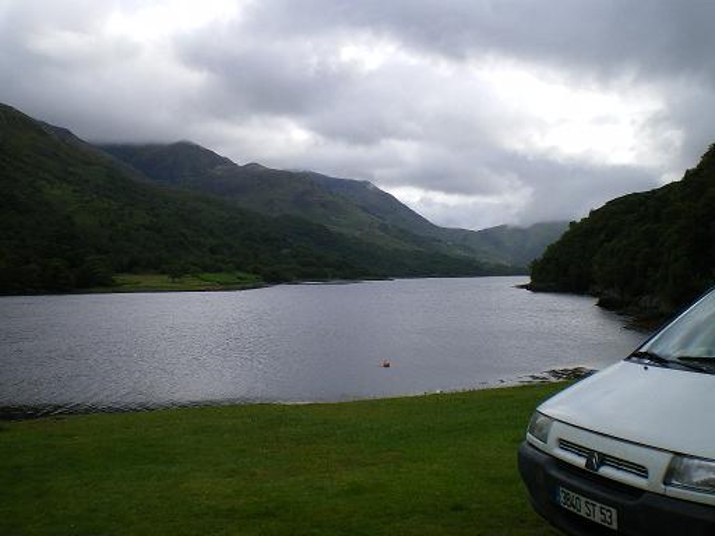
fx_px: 785
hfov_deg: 49.0
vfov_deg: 37.7
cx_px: 358
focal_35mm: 38
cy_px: 268
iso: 64
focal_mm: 6.3
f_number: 4.6
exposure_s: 1/320
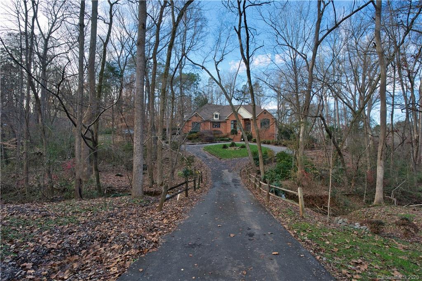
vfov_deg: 67.3
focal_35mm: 18
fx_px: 211
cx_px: 211
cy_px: 140
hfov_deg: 90.0
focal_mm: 18
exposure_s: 1/320
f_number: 4.5
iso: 500
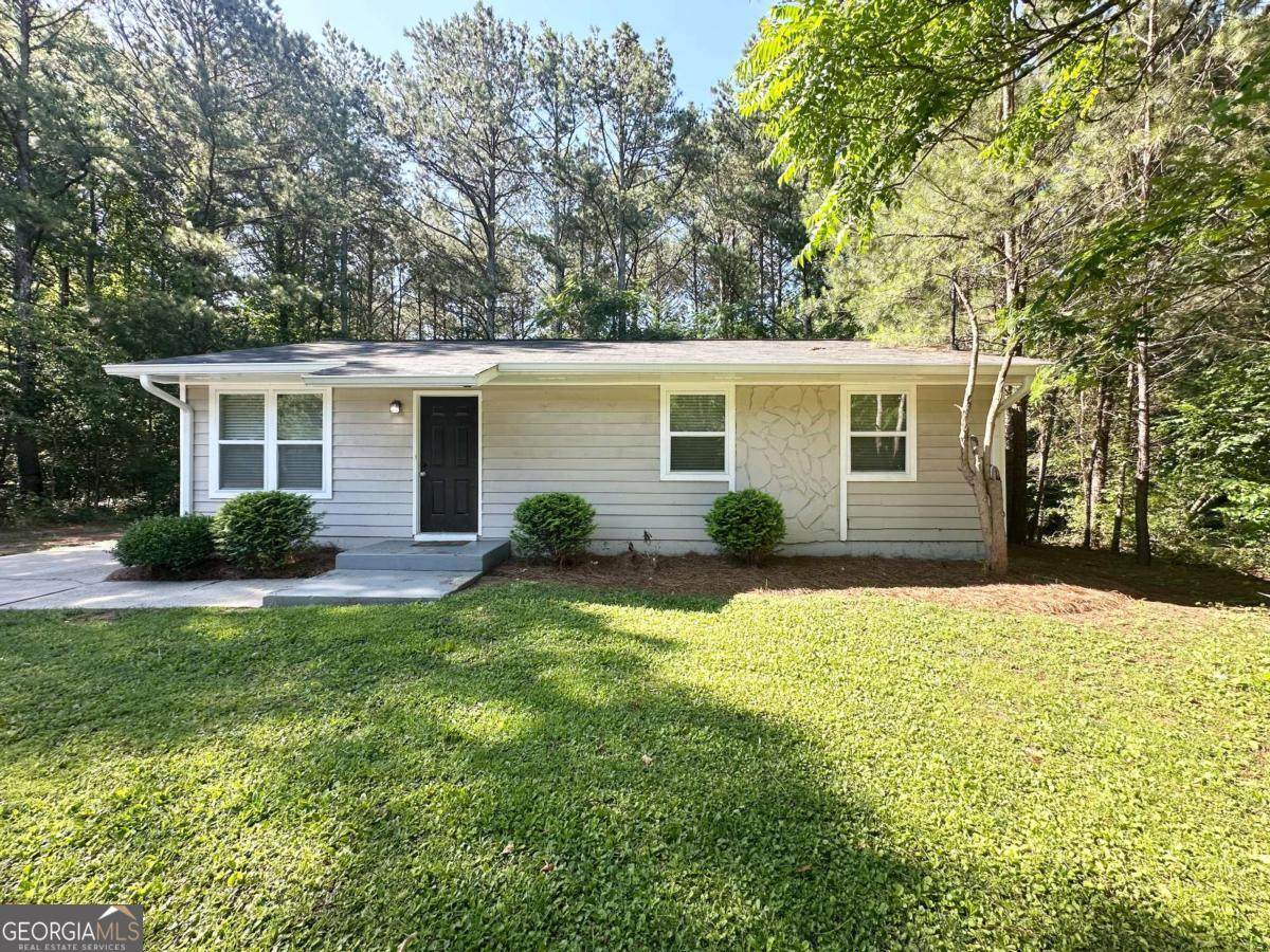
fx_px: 514
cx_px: 635
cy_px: 476
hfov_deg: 102.1
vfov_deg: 85.7
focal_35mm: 14
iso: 40
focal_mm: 2.22
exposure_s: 1/277
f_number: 2.2
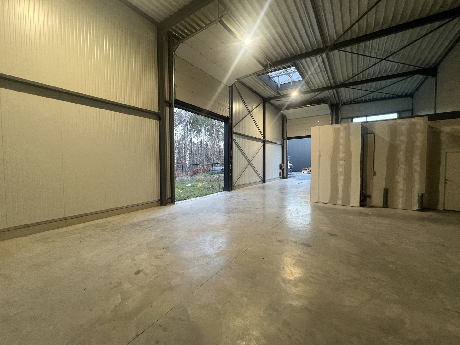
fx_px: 173
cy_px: 172
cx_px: 230
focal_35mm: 13
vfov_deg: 89.9
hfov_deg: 106.2
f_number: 1.8
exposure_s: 1/100
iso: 250
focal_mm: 1.57
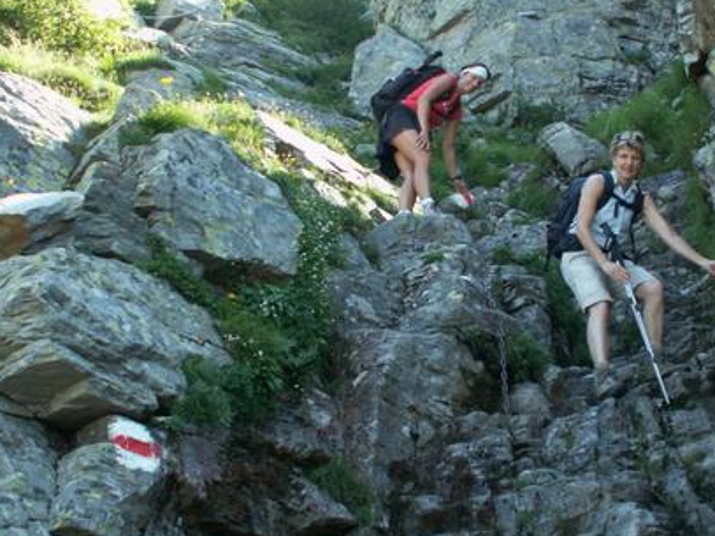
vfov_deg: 26.5
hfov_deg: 34.8
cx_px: 429
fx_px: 1136
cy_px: 232
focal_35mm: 55
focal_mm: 5.86
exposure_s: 1/50
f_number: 3.2
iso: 50
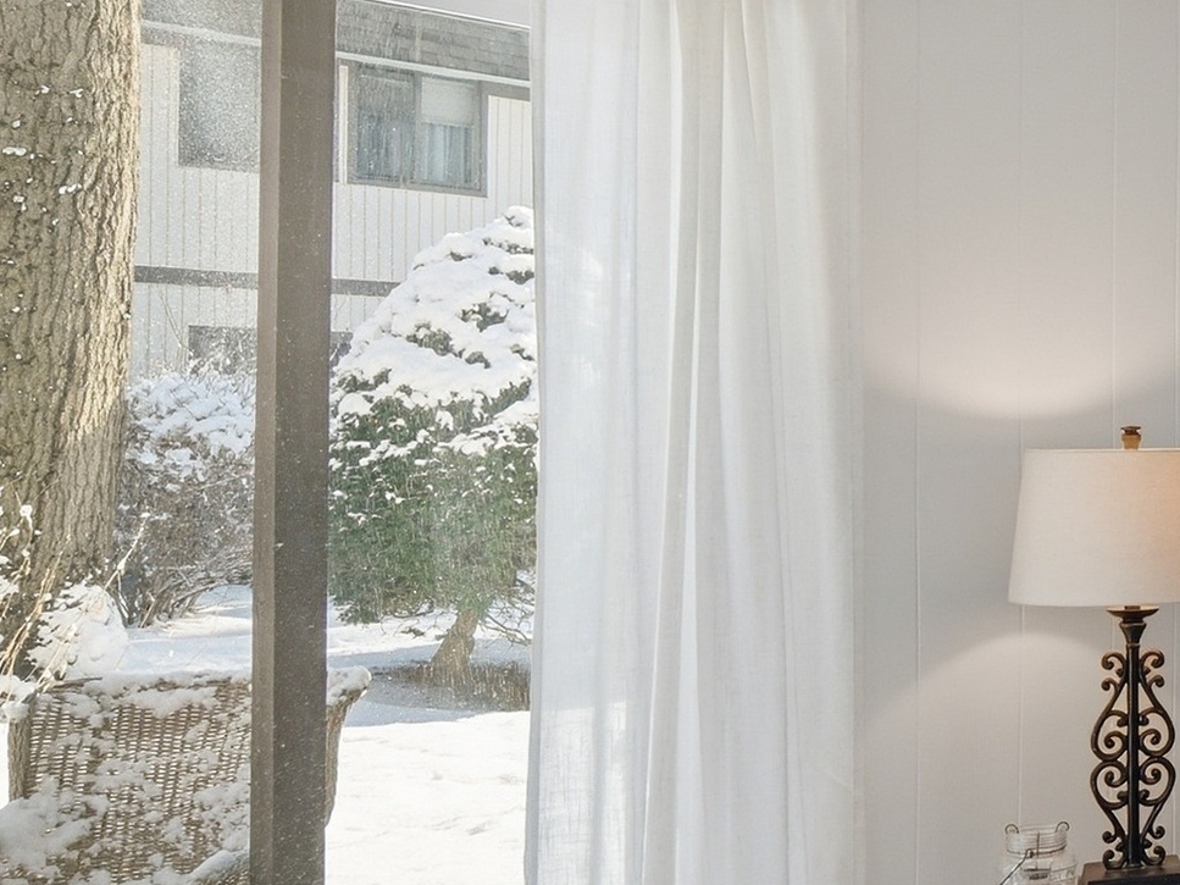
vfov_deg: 26.6
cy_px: 431
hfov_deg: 25.3
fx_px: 1875
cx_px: 1821
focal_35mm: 55
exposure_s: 1/640
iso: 500
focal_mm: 18
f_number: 9
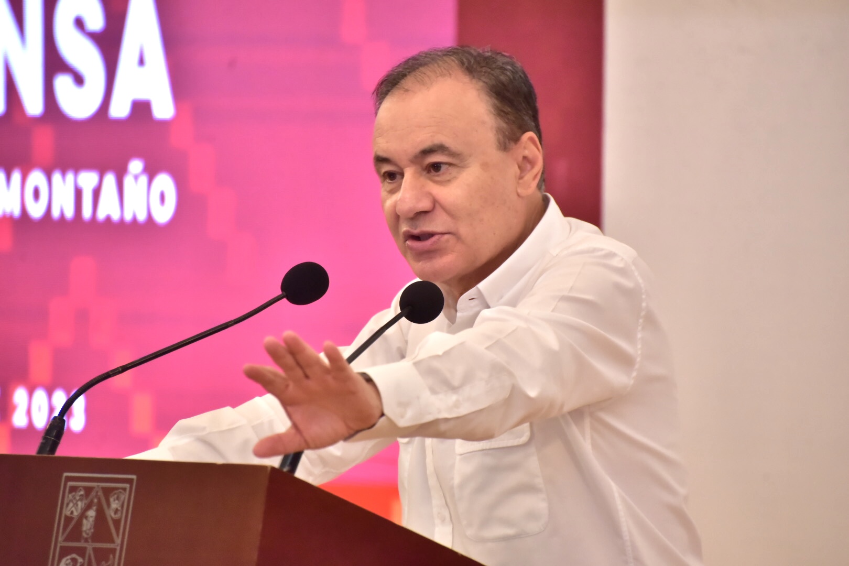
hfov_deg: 6.9
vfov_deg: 4.6
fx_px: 7074
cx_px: 424
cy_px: 283
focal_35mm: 300
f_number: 5.6
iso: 8000
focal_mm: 300
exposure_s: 1/160
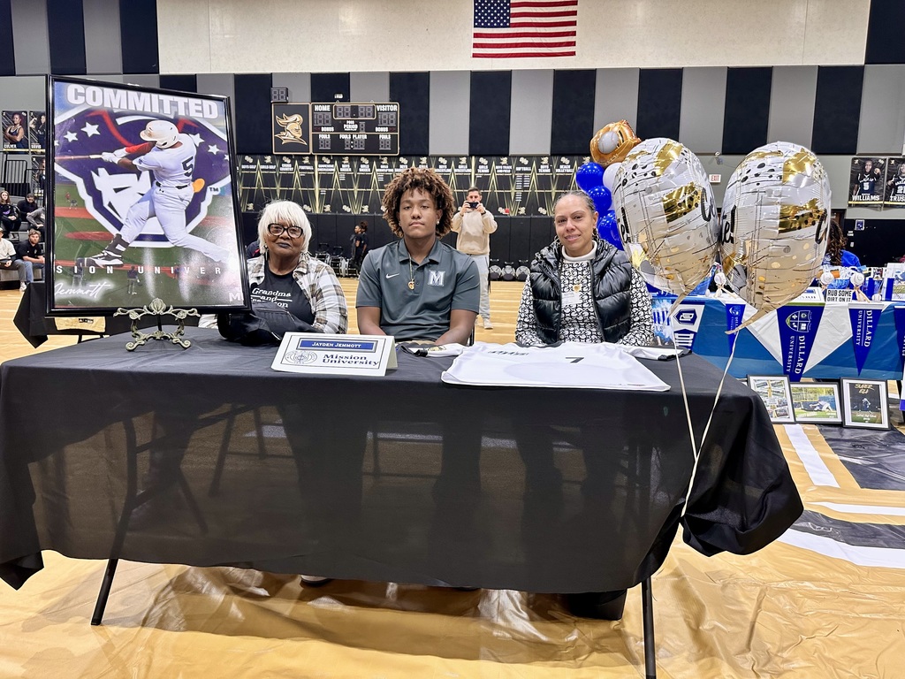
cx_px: 452
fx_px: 627
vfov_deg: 56.8
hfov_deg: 71.6
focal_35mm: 24
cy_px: 340
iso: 200
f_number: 1.78
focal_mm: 6.86
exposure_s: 1/60
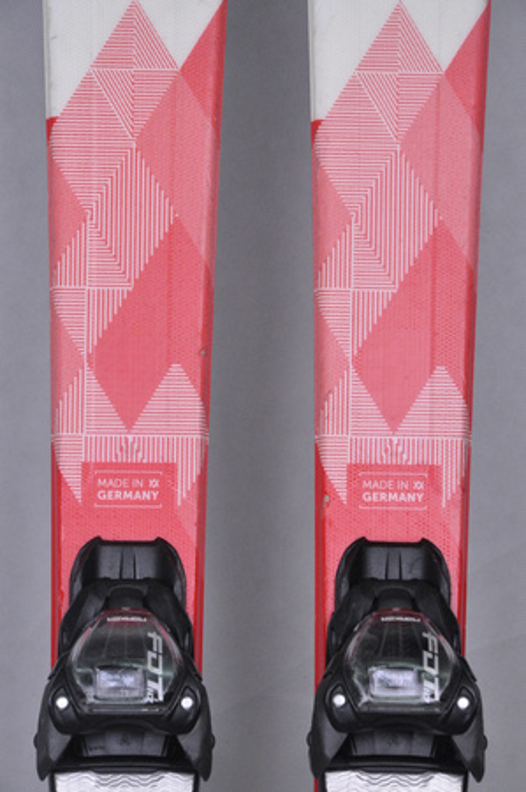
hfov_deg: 8.7
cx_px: 263
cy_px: 396
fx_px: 3460
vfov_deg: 13.1
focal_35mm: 158
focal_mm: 105
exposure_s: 1/125
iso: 3200
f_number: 9.5
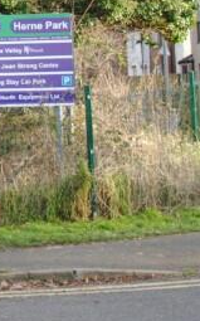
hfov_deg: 7.5
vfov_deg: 13.4
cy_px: 3
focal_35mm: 154
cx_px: -381
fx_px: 1346
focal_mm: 25
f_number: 5.6
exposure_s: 1/125
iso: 200
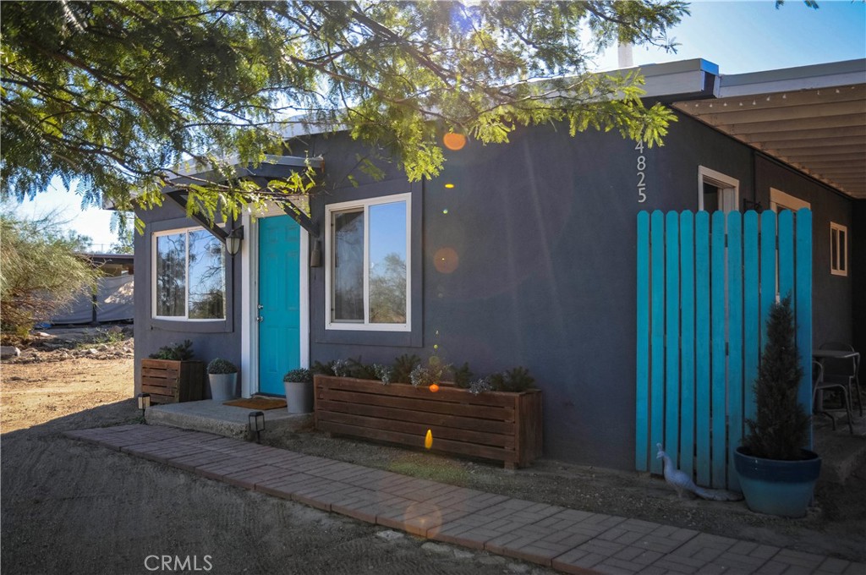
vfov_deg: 45.6
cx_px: 433
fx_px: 685
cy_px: 288
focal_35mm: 28
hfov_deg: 64.6
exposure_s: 1/800
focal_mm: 19
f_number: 3.8
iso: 250
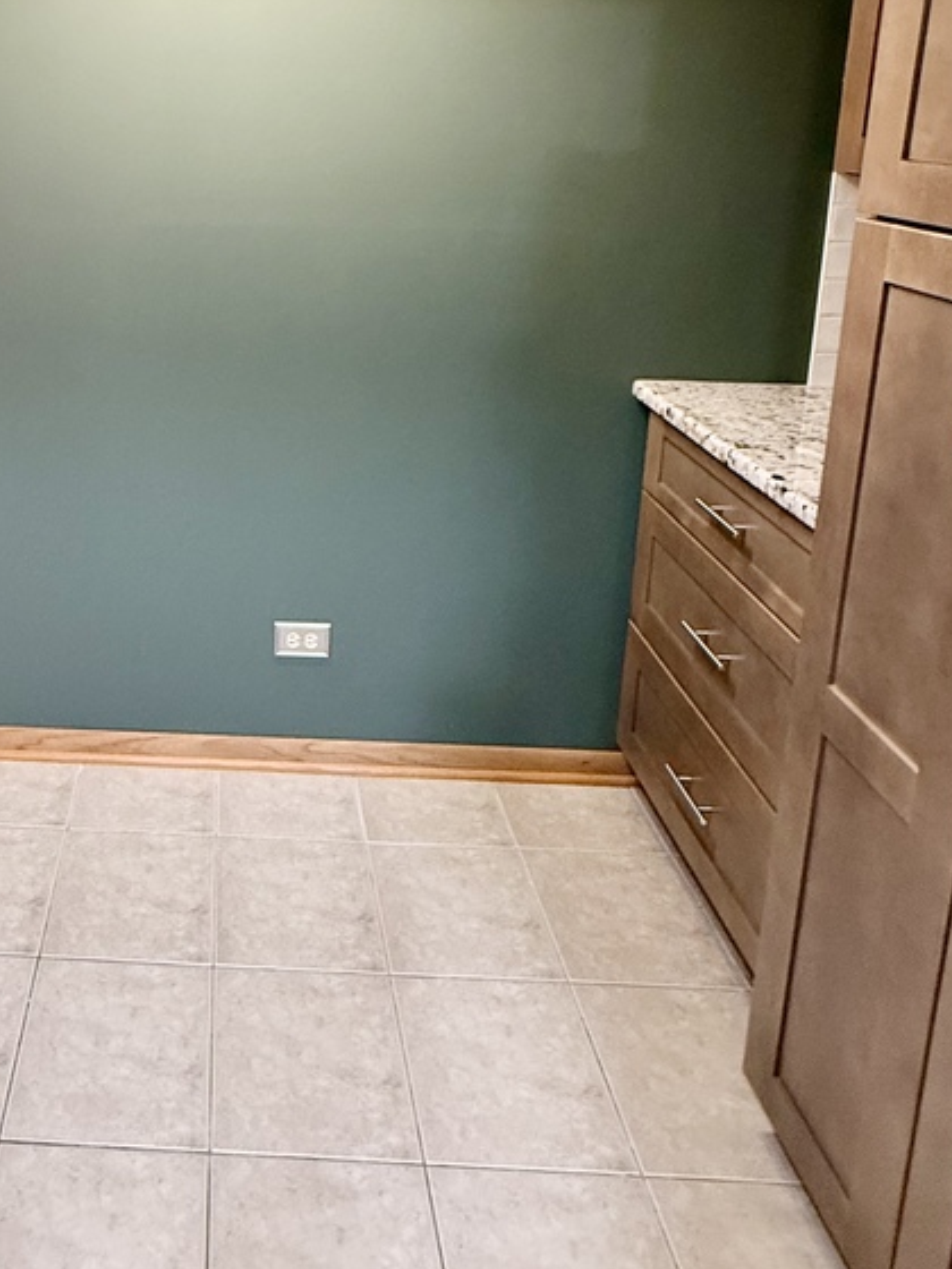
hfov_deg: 48.5
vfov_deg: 60.5
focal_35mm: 27
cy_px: 267
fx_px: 990
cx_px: 193
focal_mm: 2.22
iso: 500
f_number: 2.2
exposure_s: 1/60
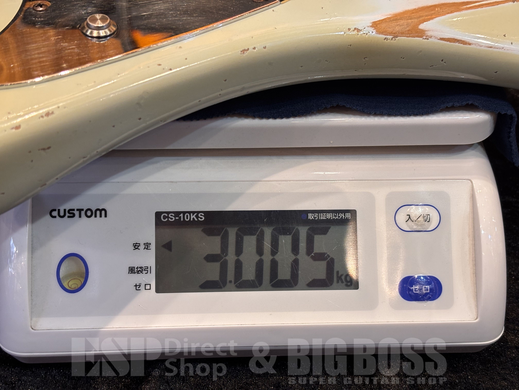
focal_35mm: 52
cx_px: 260
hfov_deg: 36.8
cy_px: 195
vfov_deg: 28.0
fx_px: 780
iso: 125
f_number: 1.6
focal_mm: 5.96
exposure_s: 1/60
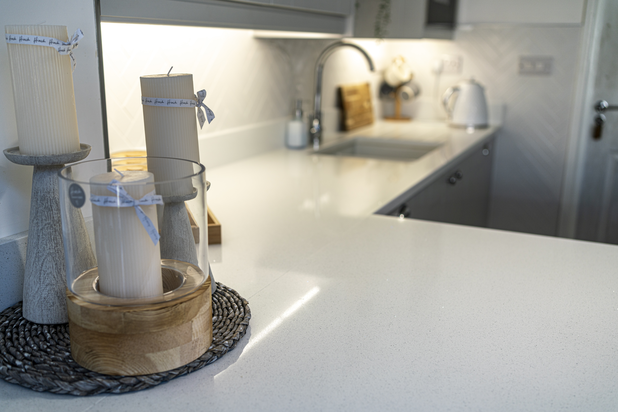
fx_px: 601
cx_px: 309
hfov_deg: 54.4
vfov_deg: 37.9
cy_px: 206
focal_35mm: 35
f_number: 3.2
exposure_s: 1/125
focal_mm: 35
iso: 125
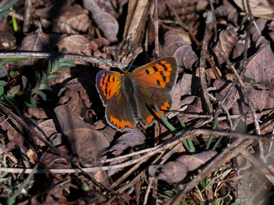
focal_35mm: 800
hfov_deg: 2.5
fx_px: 6332
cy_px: 102
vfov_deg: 1.9
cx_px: 137
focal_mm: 400
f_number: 8
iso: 100
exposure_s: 1/160
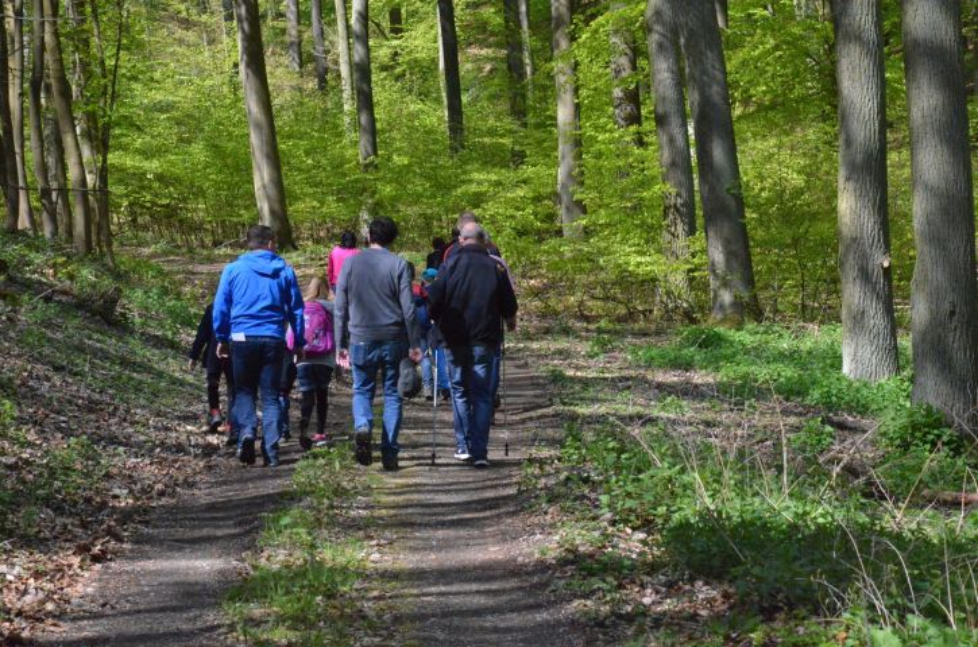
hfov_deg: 16.1
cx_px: 489
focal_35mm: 128
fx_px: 3456
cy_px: 324
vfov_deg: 10.7
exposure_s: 1/1600
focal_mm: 85
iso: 6400
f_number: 14
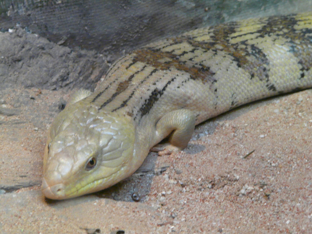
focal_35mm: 222
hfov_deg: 8.9
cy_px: 117
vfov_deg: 6.7
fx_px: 2001
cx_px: 156
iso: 400
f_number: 3.6
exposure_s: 1/13
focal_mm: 36.5
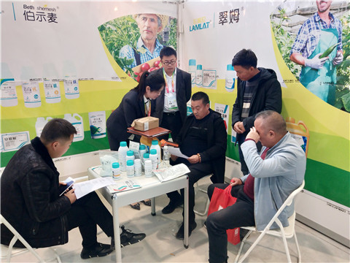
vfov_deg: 46.8
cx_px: 175
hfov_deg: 60.0
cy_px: 132
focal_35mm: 30
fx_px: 303
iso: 157
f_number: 1.8
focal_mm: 3.95
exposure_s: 1/100
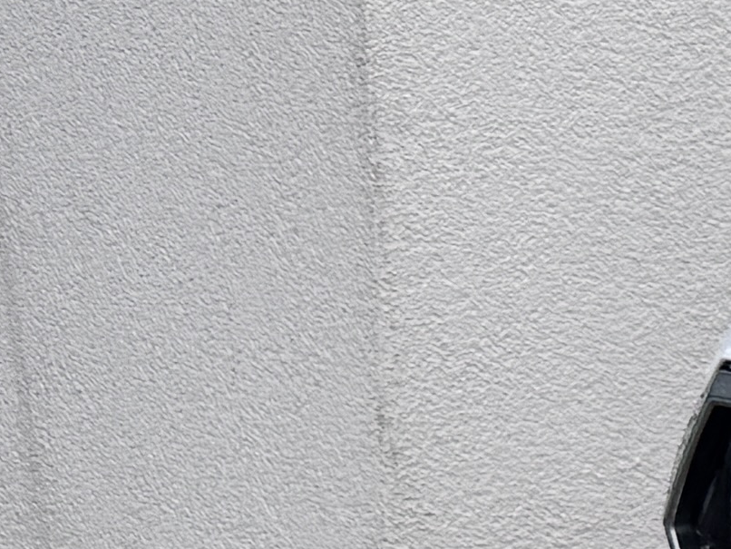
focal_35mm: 170
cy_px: 876
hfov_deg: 9.0
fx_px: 3591
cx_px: 2337
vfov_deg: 8.5
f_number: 1.78
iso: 64
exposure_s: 1/237
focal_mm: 6.76
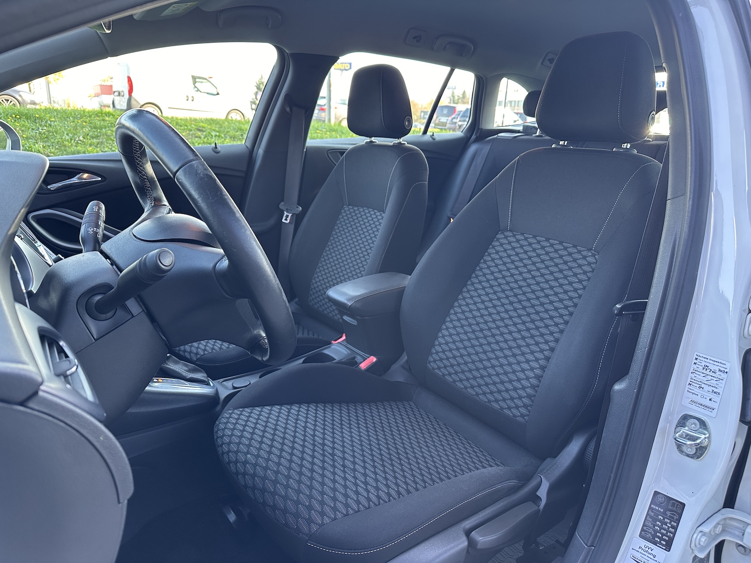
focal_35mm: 24
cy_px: 282
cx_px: 376
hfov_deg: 71.6
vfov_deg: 56.8
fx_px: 521
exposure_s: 1/121
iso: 200
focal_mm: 6.86
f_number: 1.78
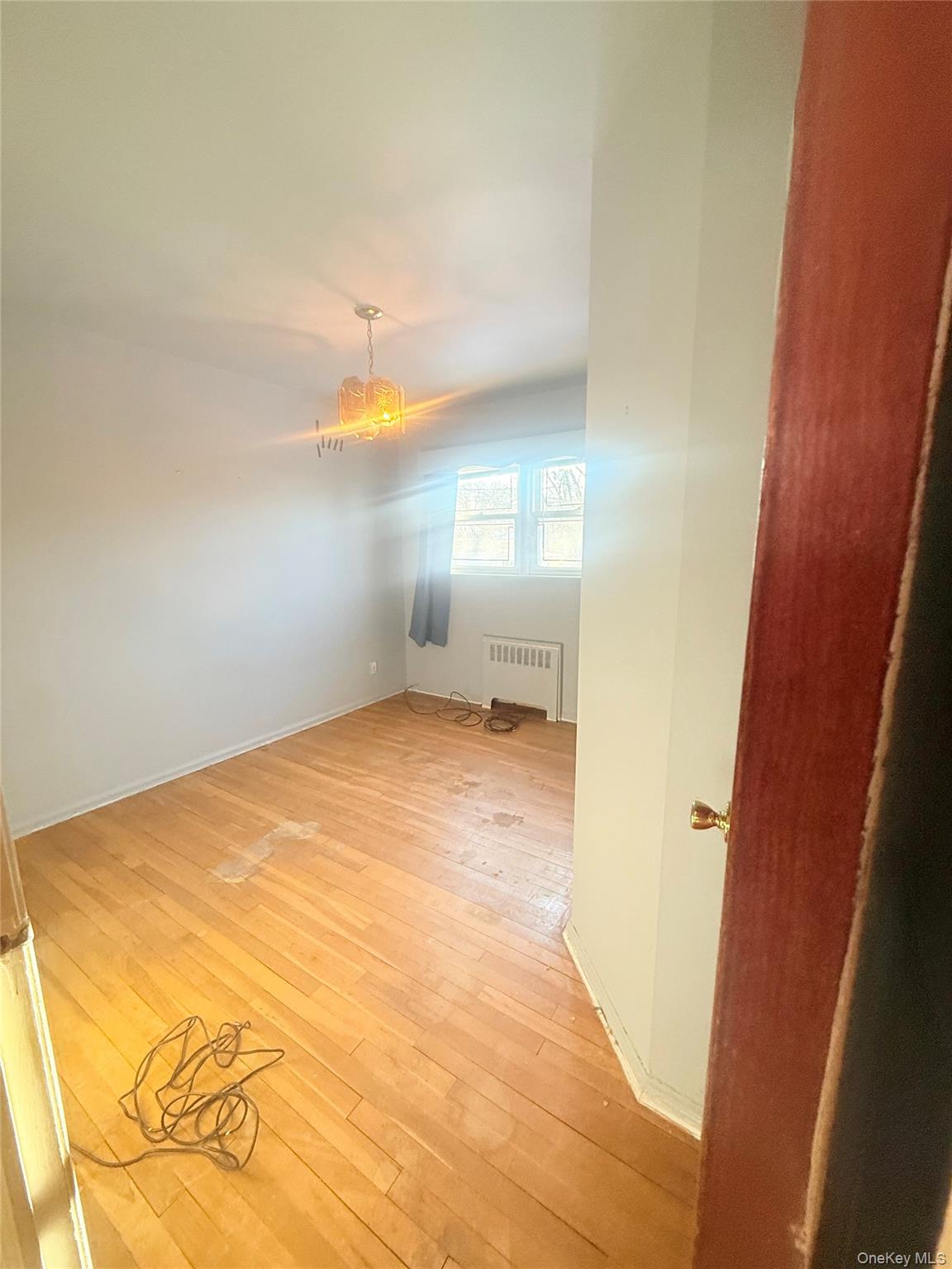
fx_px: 513
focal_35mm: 14
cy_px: 634
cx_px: 476
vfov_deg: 102.1
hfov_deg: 85.7
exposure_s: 1/120
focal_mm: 2.22
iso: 250
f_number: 2.2
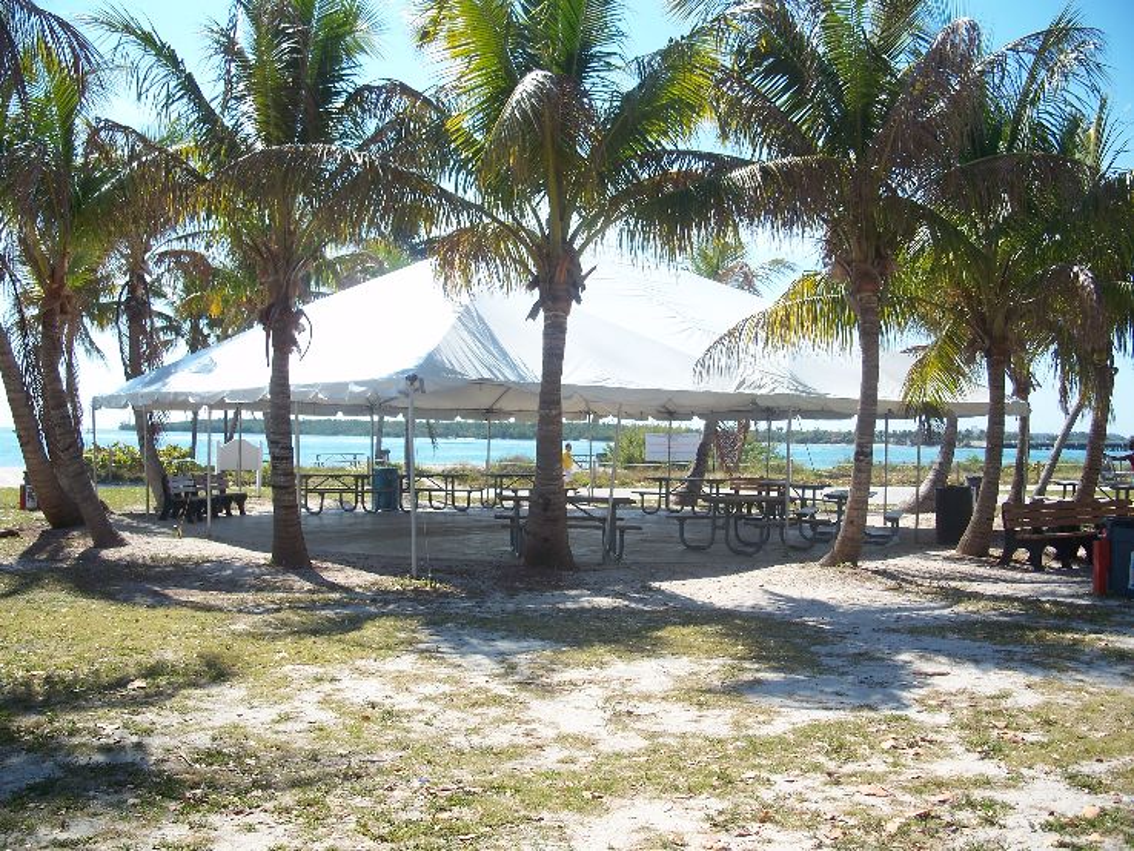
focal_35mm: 37
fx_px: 1212
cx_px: 567
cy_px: 426
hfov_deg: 50.1
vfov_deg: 38.7
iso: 64
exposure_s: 1/640
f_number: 2.8
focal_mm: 7.8
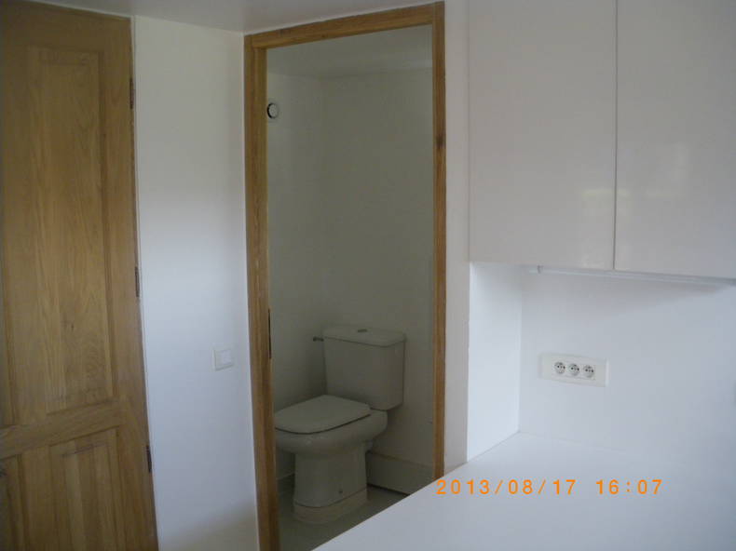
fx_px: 765
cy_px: 276
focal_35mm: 36
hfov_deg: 51.4
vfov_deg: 39.6
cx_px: 368
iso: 400
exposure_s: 1/50
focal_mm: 6.3
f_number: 3.5
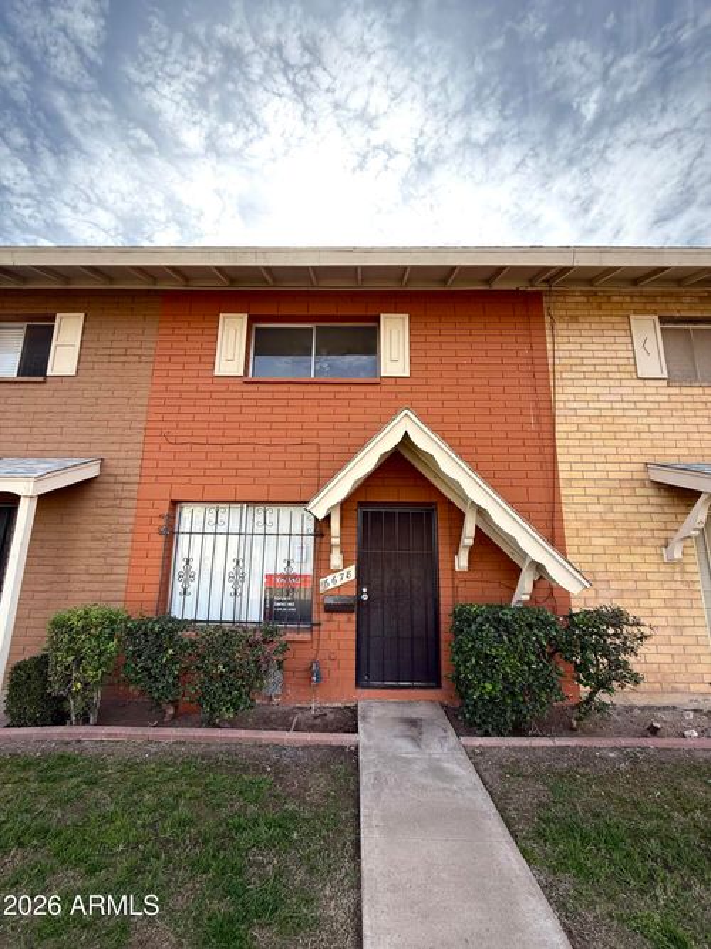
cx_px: 356
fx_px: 384
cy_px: 474
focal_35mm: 14
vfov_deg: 102.1
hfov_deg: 85.7
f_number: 2.2
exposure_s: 1/468
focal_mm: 2.22
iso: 50
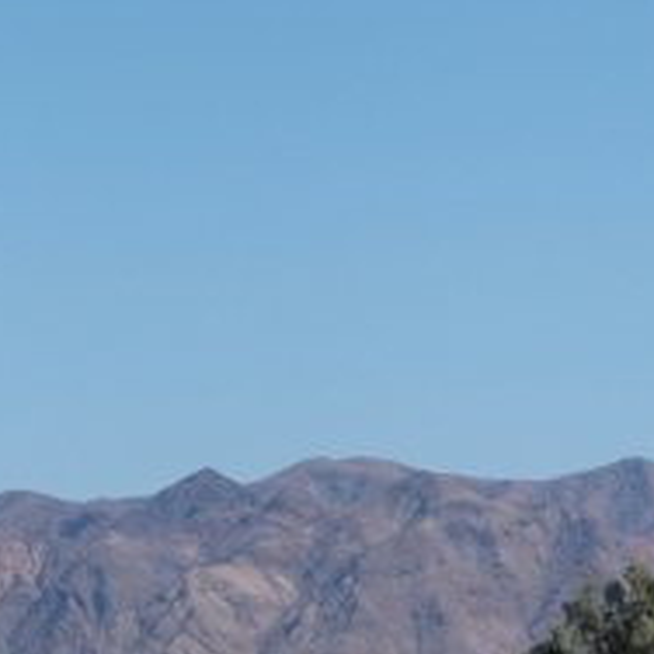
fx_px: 7973
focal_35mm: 373
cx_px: 755
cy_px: 477
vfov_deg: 4.7
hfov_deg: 4.7
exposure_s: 1/800
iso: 100
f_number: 5.6
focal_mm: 35
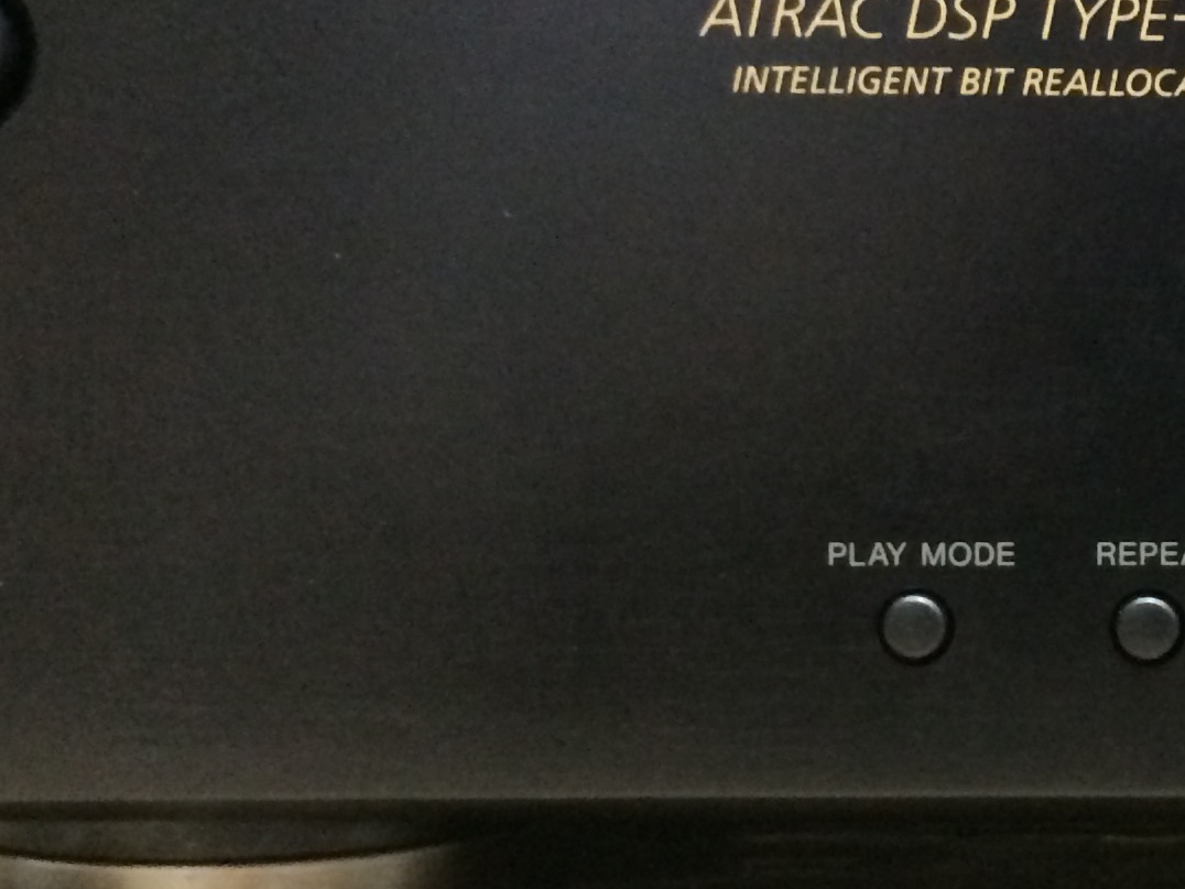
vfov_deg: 16.7
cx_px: 1241
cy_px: 268
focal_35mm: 88
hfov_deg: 21.3
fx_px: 3012
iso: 320
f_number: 2.2
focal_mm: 4.15
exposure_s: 1/17
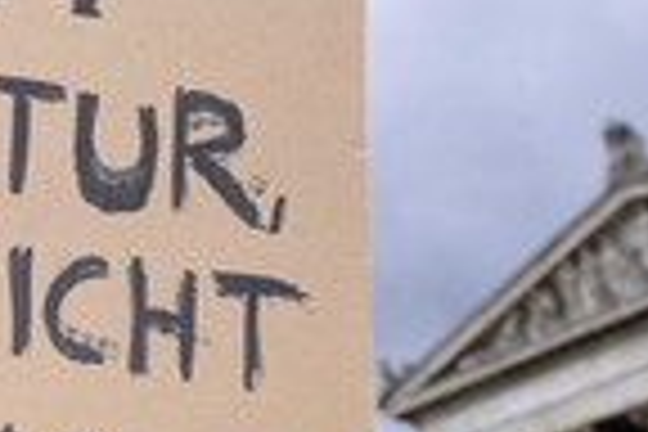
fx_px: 2484
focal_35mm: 138
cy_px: 162
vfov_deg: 9.9
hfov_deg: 14.0
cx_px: -304
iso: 200
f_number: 9
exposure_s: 1/160
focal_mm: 44
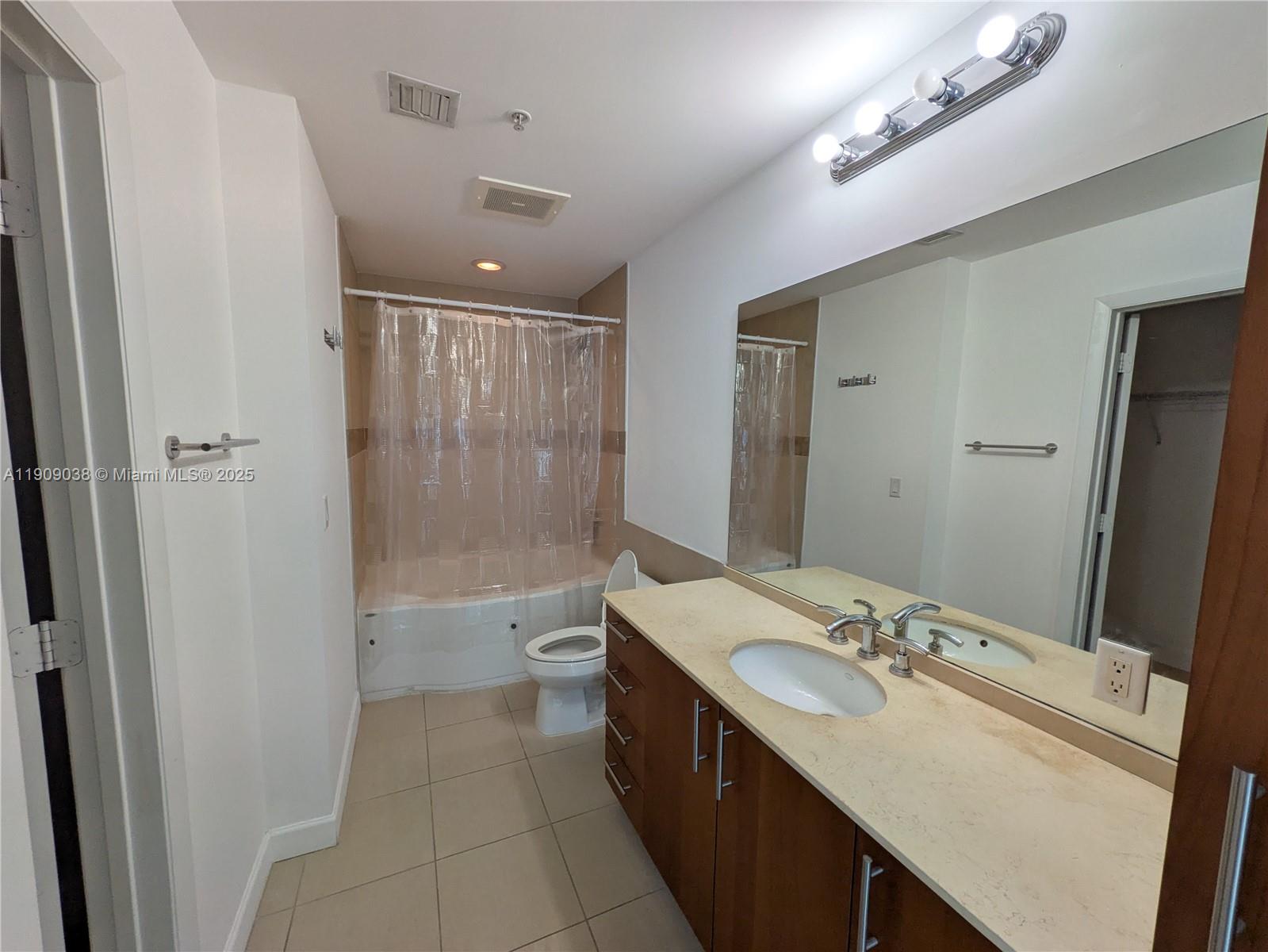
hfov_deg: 102.1
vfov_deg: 85.7
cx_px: 634
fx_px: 513
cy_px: 476
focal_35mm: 14
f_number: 2.2
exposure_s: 1/180
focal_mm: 1.83
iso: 49
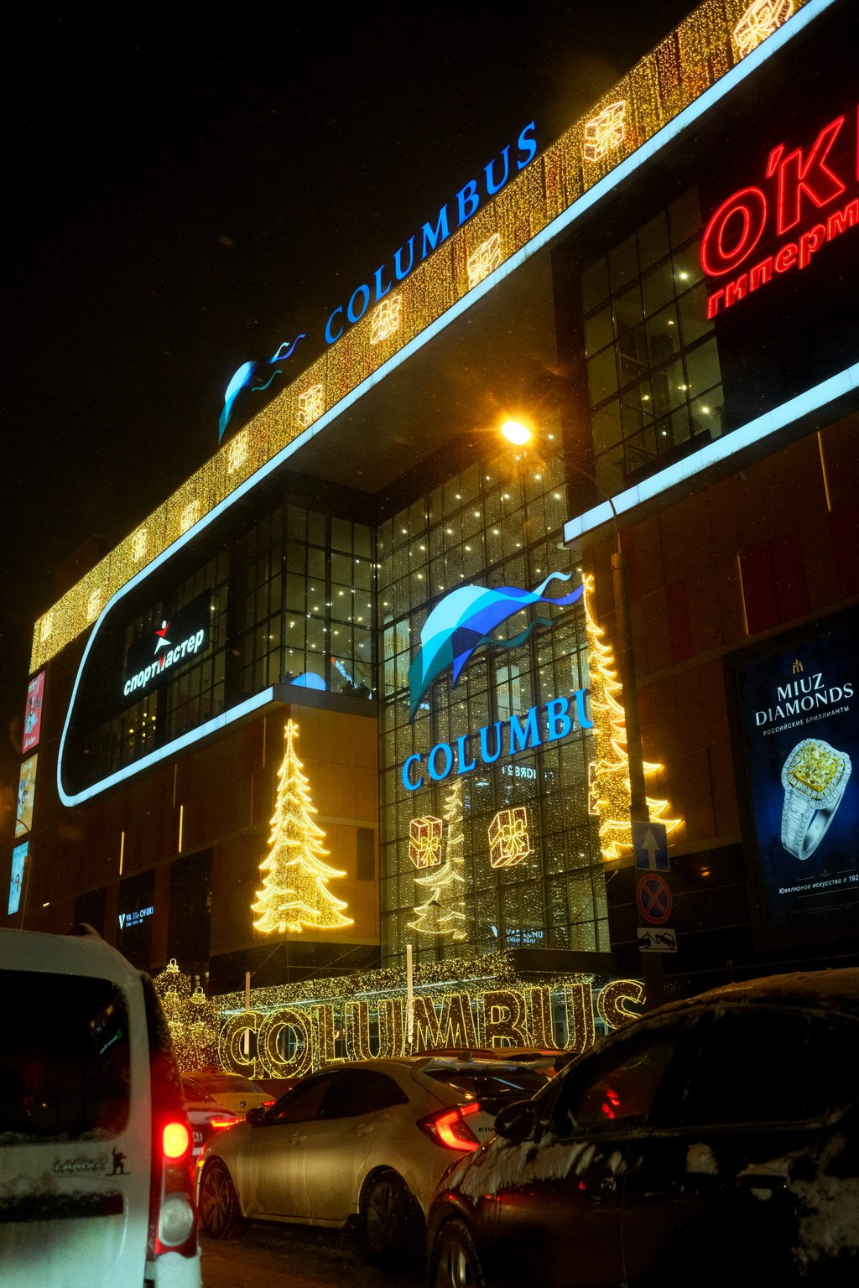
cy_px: 644
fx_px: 1253
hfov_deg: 37.9
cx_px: 430
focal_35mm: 35
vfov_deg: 54.4
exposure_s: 1/280
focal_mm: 23
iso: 3200
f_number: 2.8
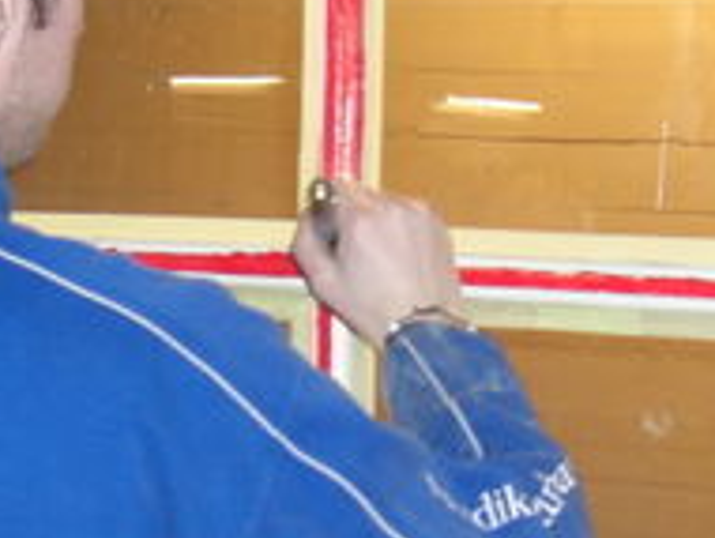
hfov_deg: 15.4
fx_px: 2647
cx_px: 358
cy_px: 451
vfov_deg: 11.6
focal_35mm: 128
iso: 200
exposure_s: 1/60
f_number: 2.8
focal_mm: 7.9
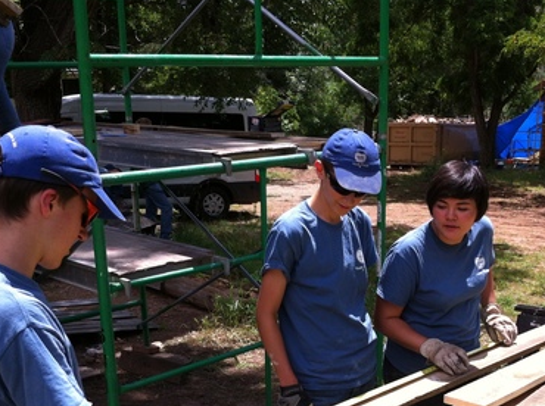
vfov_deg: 27.1
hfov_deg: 36.1
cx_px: 333
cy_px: 303
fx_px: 833
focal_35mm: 53
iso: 80
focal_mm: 3.85
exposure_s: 1/736
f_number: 2.8
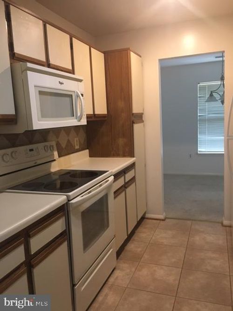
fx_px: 260
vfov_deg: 61.7
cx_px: 116
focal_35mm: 29
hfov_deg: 48.2
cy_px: 156
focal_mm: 4.15
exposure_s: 1/30
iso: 160
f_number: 2.2
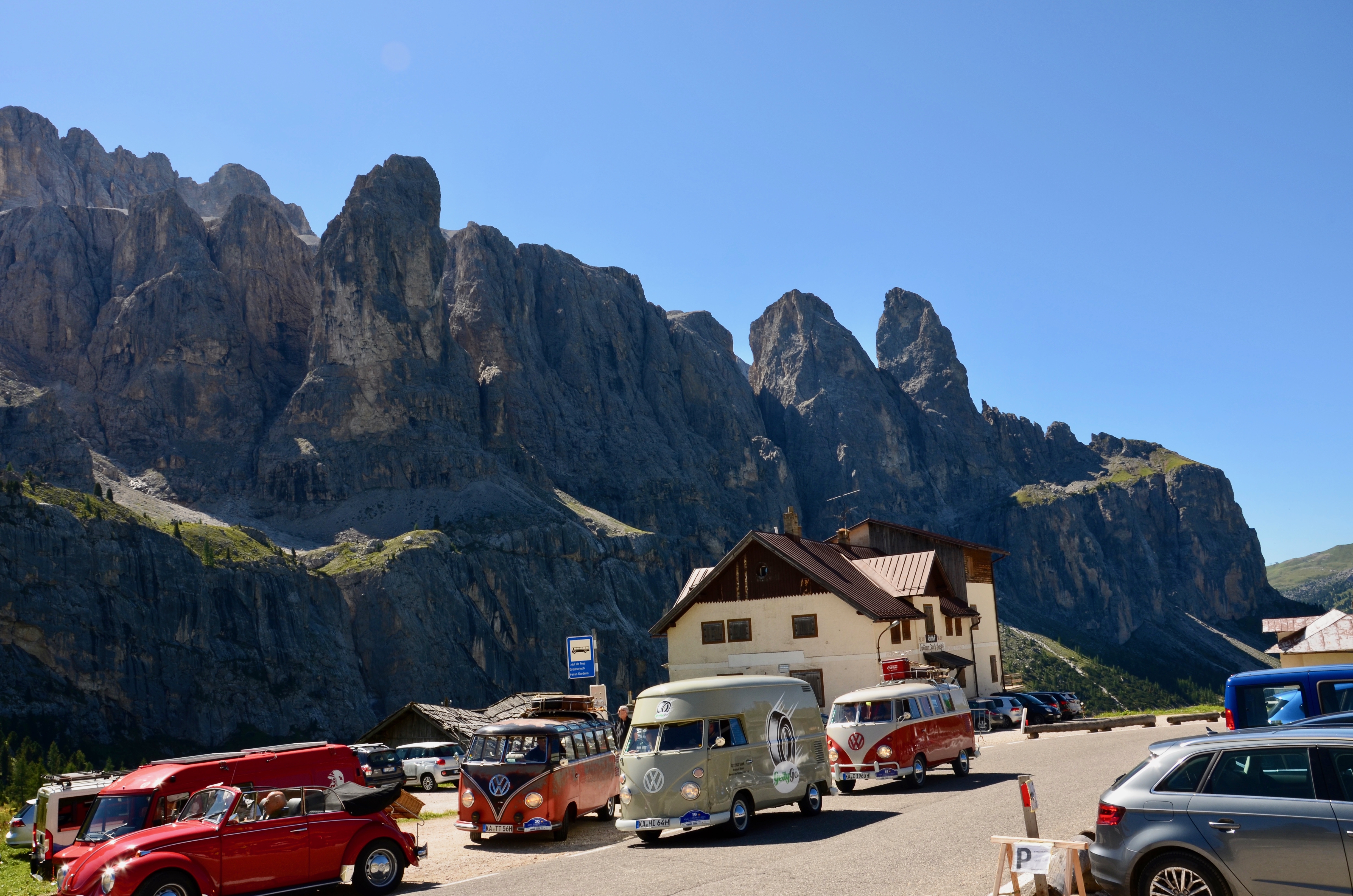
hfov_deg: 59.6
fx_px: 1181
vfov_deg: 41.5
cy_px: 448
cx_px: 676
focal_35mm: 32
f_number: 11
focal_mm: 21
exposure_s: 1/125
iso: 160
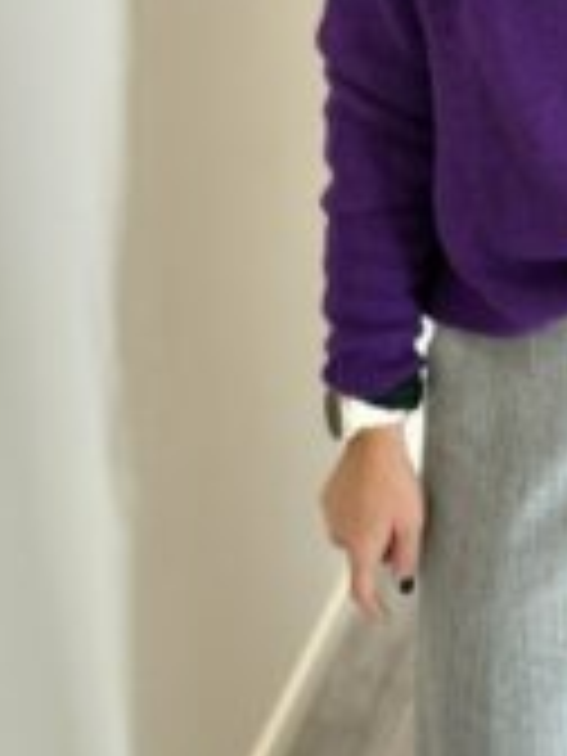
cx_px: 441
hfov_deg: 25.3
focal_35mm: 57
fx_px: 1245
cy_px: 122
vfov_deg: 32.6
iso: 500
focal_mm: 6.76
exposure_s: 1/49
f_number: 1.78
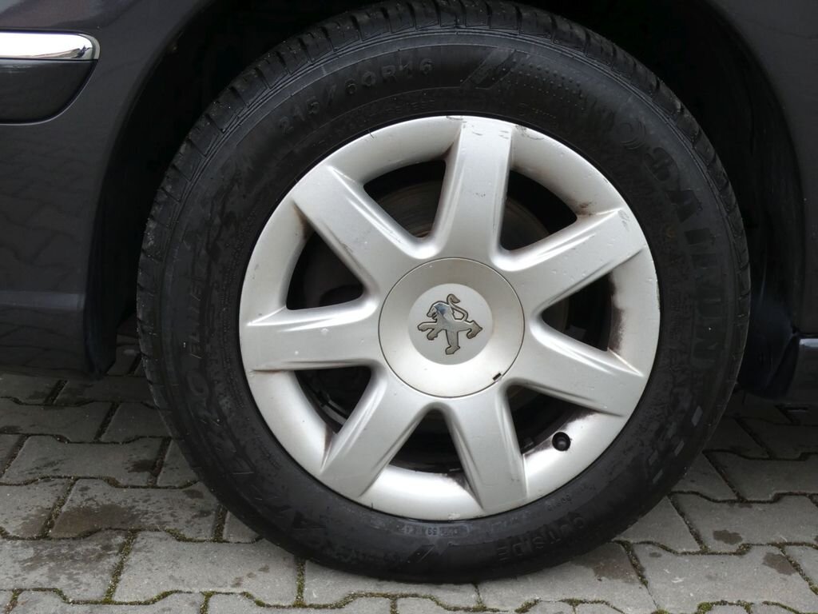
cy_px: 307
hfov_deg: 43.9
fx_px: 1016
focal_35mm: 43
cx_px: 409
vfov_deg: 33.6
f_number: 5.6
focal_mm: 7.8
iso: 160
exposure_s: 1/80
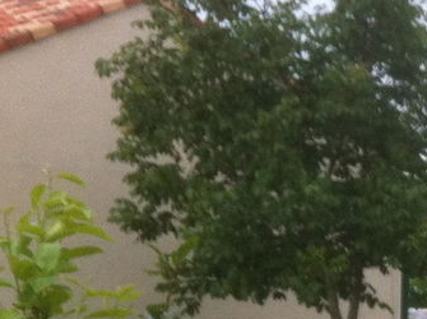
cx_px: 874
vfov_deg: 8.7
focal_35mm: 167
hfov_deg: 10.8
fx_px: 2056
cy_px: 455
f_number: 2.8
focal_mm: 3.85
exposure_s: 1/202
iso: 80
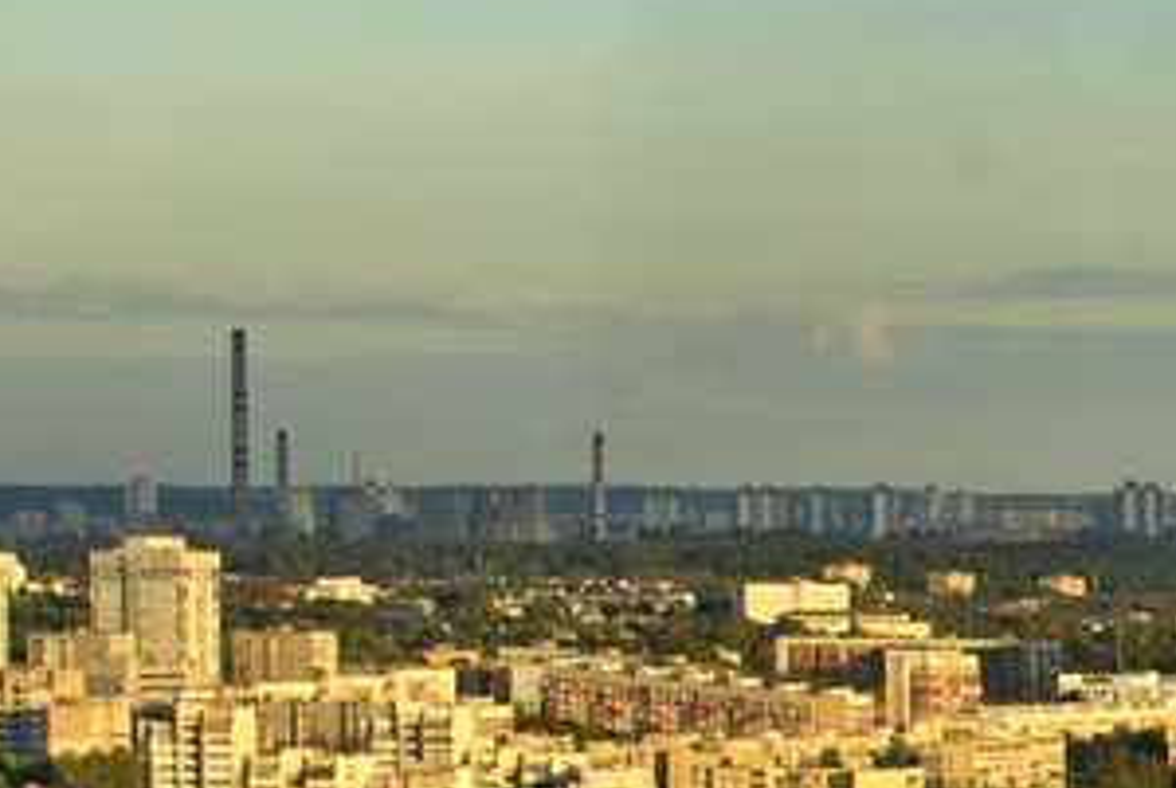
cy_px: 1284
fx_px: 8244
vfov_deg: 5.4
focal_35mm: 252
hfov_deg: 7.7
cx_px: 2603
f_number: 9
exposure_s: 1/160
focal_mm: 36
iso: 200
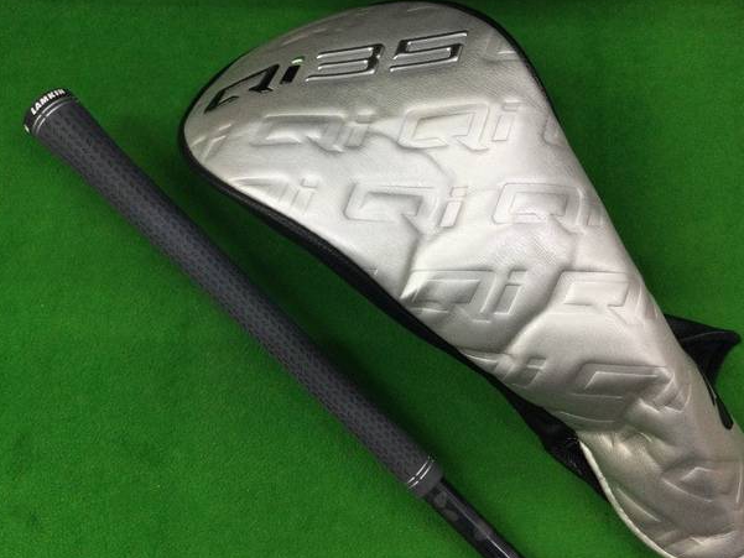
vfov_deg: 42.9
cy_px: 265
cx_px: 368
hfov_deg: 55.3
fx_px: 709
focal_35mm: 33
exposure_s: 1/30
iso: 40
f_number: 2.4
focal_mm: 3.3
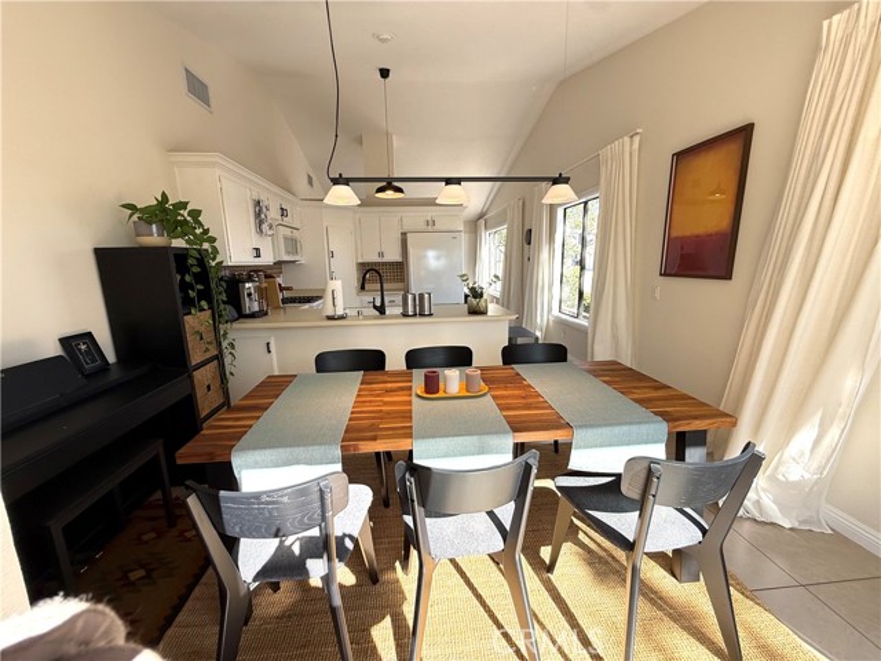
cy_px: 330
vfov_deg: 85.7
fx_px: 356
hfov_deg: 102.1
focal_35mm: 14
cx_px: 440
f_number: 2.2
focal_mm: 2.22
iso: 64
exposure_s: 1/230
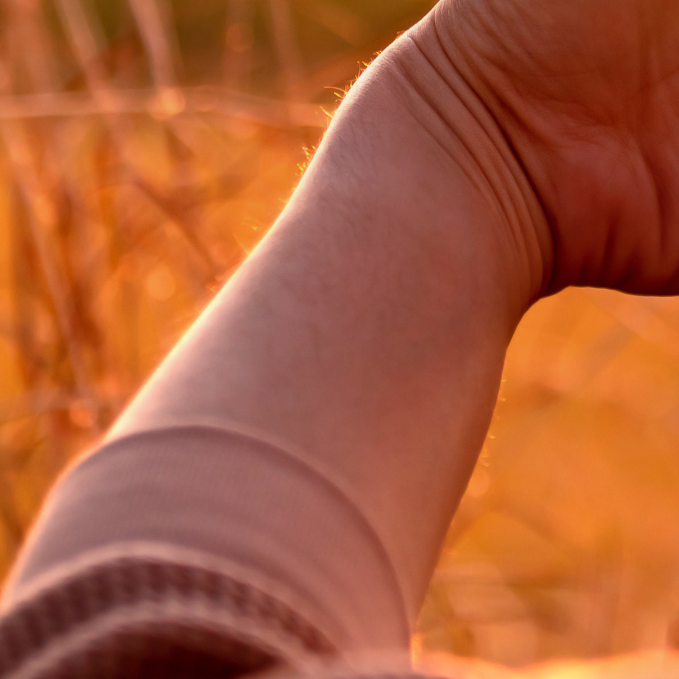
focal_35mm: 237
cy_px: -86
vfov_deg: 7.3
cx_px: 721
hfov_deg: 7.3
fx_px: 5260
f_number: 2.8
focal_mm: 56
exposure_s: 1/1600
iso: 100
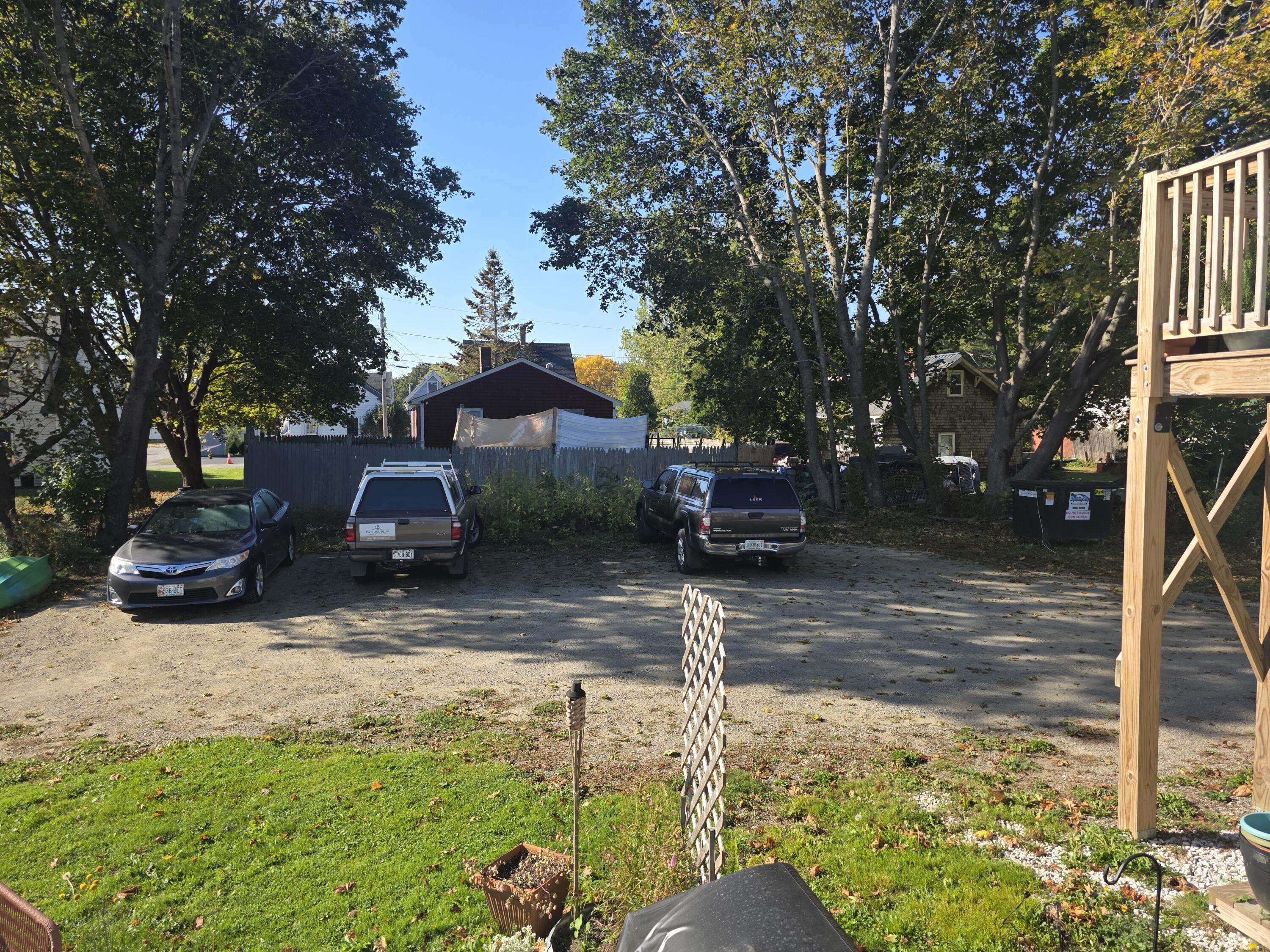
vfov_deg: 58.9
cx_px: 635
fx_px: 844
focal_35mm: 23
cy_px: 476
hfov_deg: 73.9
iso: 80
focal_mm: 6.3
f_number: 1.7
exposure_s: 1/2410
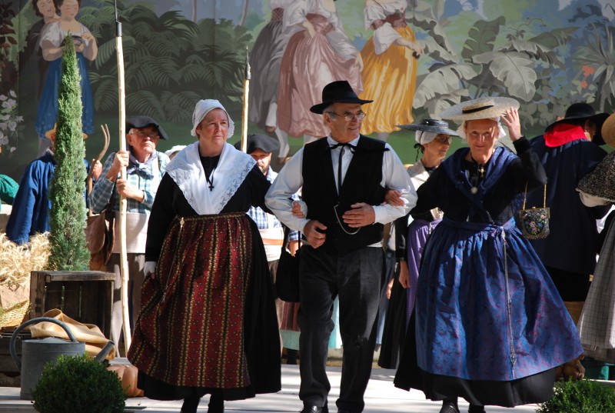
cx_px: 308
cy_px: 206
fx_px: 3210
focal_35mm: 188
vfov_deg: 7.4
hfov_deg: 10.9
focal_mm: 125
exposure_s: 1/320
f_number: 5
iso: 200
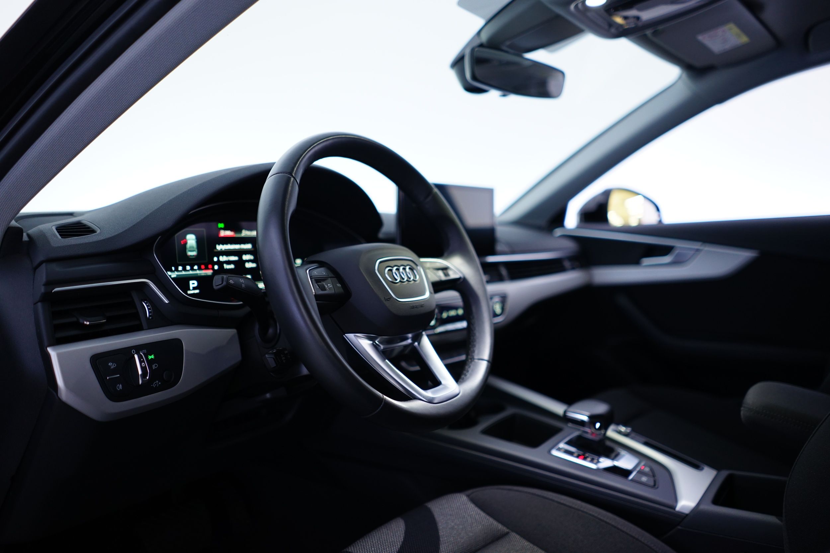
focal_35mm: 28
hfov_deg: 65.5
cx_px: 415
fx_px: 646
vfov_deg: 46.4
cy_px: 276
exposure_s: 1/25
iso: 500
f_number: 2
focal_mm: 28
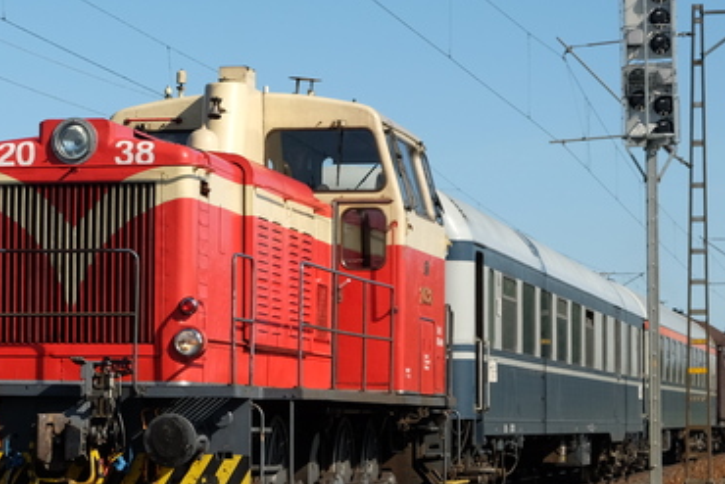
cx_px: 61
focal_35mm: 137
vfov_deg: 10.0
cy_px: 257
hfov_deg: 14.8
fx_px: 2760
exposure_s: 1/450
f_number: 7.1
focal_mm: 42.5
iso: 200
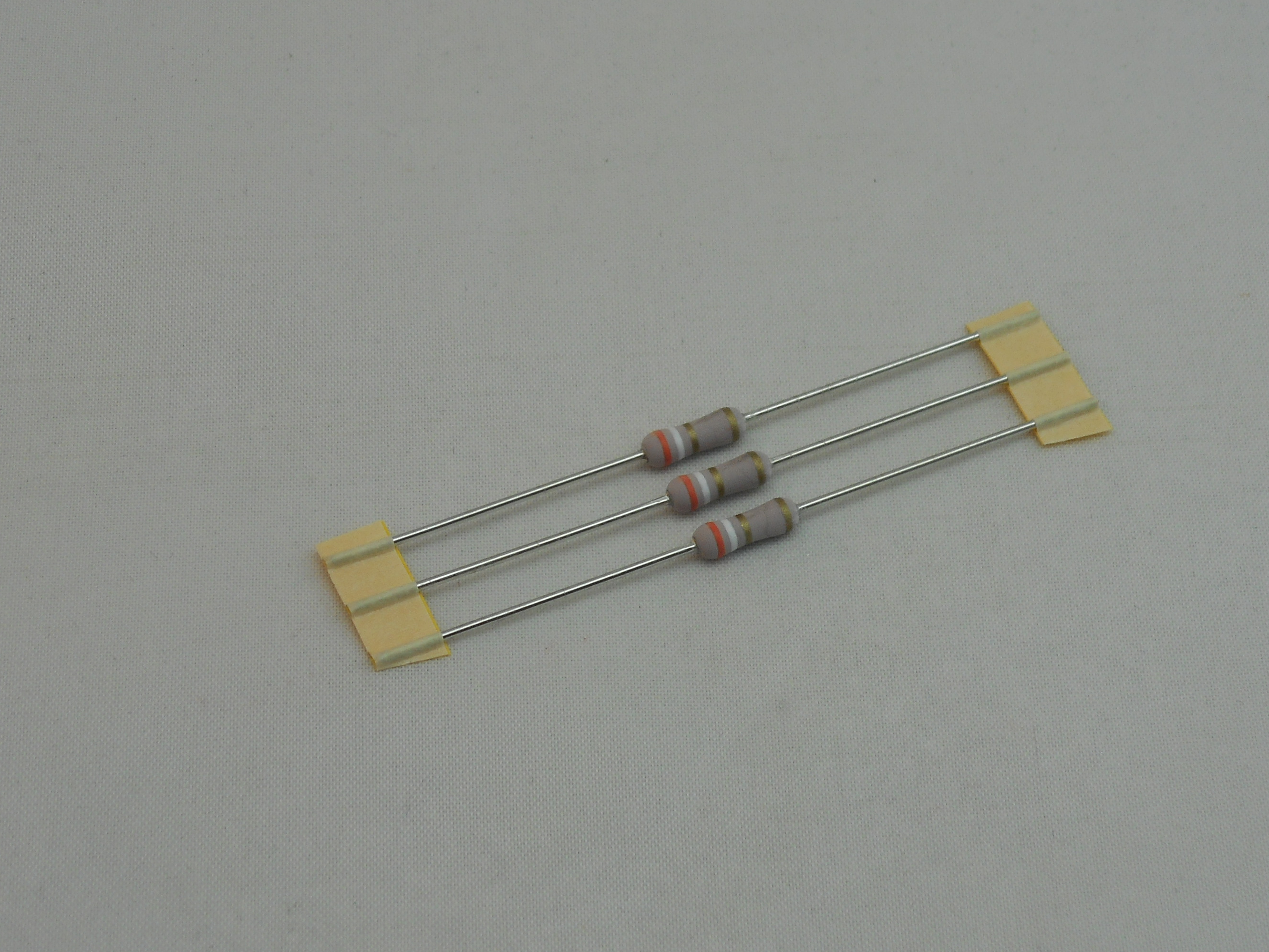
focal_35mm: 122
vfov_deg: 12.1
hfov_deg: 16.1
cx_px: 695
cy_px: 419
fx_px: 4473
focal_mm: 15.9
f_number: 5.6
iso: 100
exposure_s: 1/60
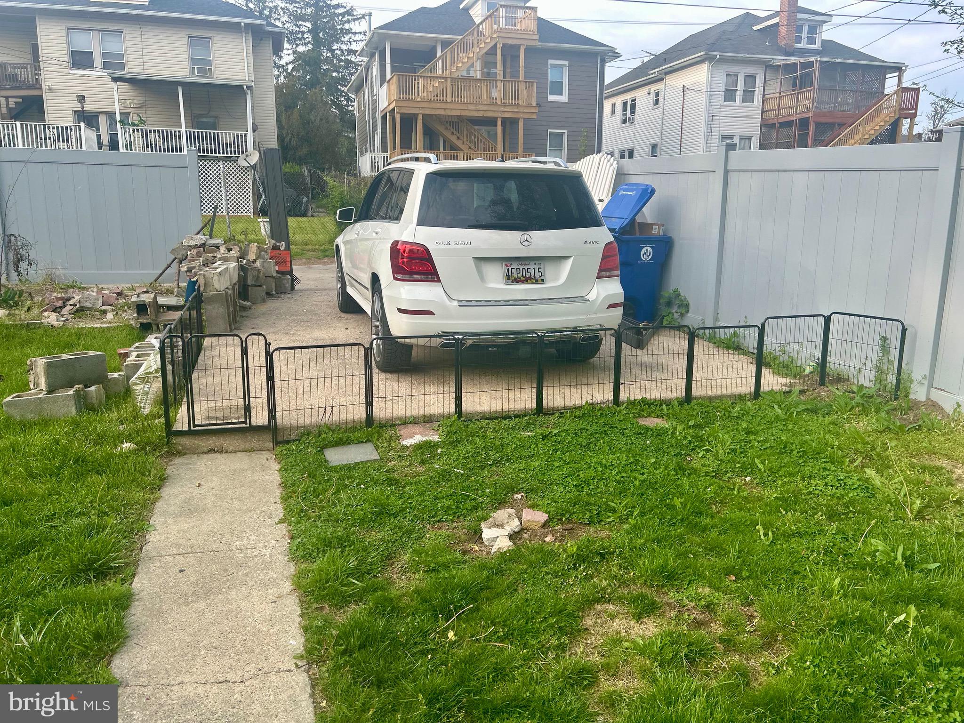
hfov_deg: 67.3
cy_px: 362
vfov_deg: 53.1
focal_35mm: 26
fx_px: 724
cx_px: 482
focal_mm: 5.7
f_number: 1.5
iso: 50
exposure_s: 1/909
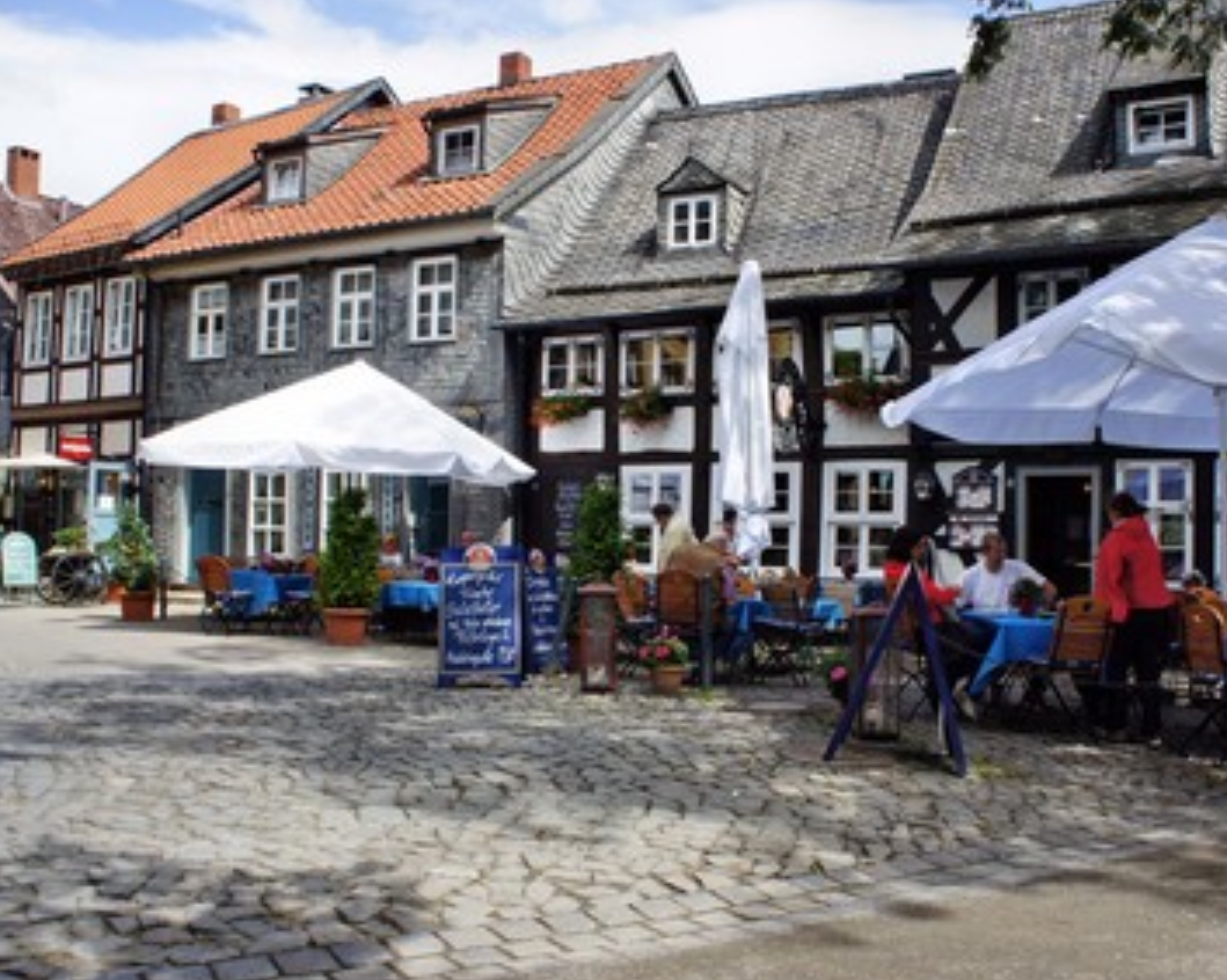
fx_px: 1198
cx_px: 678
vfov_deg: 44.5
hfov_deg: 54.1
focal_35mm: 33
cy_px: 504
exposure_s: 1/125
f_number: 11
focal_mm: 18
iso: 200
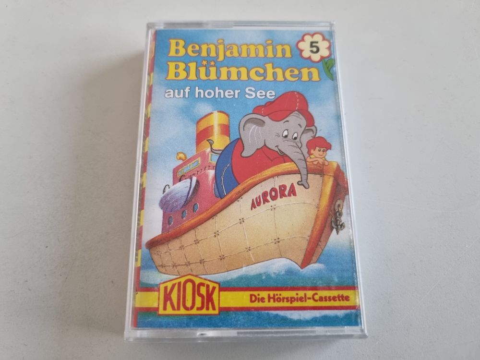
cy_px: 180
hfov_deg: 67.3
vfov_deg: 53.1
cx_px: 240
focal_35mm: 26
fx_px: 361
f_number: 1.8
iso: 320
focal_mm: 5.4
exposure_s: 1/100
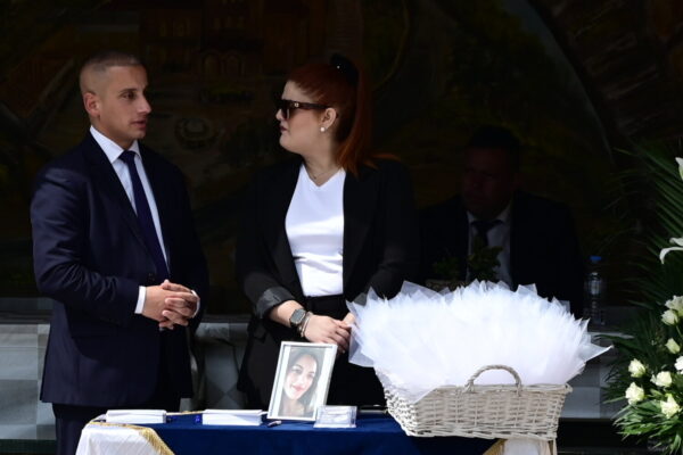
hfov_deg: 17.1
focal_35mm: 120
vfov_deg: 11.4
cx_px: 342
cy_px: 228
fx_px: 2276
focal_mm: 120
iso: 200
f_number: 4.5
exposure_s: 1/2000
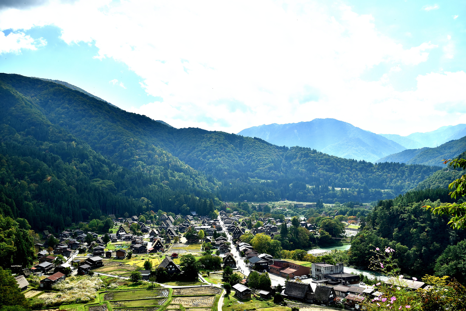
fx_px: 447
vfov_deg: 38.4
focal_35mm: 34
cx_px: 233
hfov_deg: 55.1
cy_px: 156
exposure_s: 1/180
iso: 100
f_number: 8
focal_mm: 23
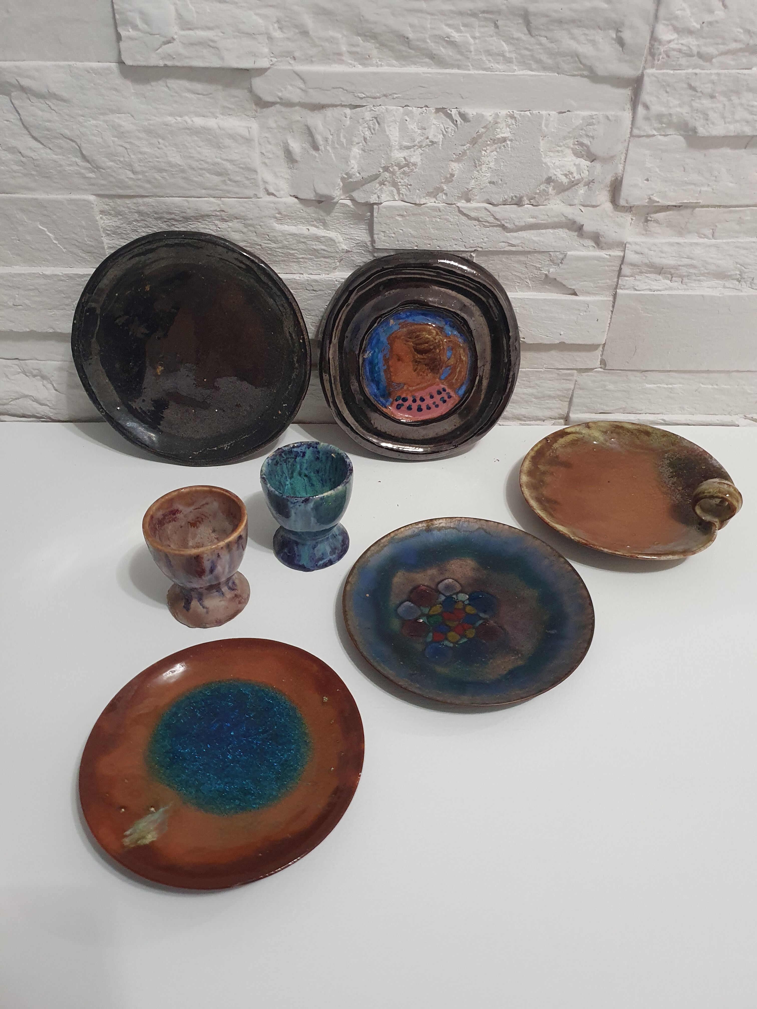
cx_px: 378
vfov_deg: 67.3
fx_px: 758
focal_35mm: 26
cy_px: 504
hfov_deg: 53.1
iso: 320
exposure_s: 1/40
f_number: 1.5
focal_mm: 4.32
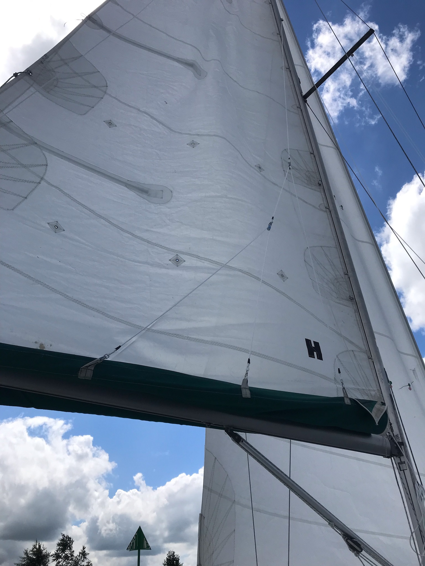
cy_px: 283
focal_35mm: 28
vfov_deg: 63.4
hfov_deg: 49.7
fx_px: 458
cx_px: 212
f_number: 1.8
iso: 25
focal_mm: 3.99
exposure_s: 1/5051
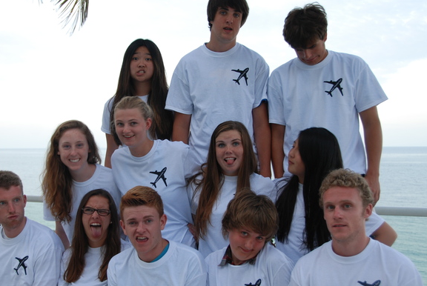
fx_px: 713
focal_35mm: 60
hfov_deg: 33.3
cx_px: 179
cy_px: 158
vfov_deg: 22.7
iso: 200
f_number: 4.2
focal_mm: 32
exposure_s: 1/50
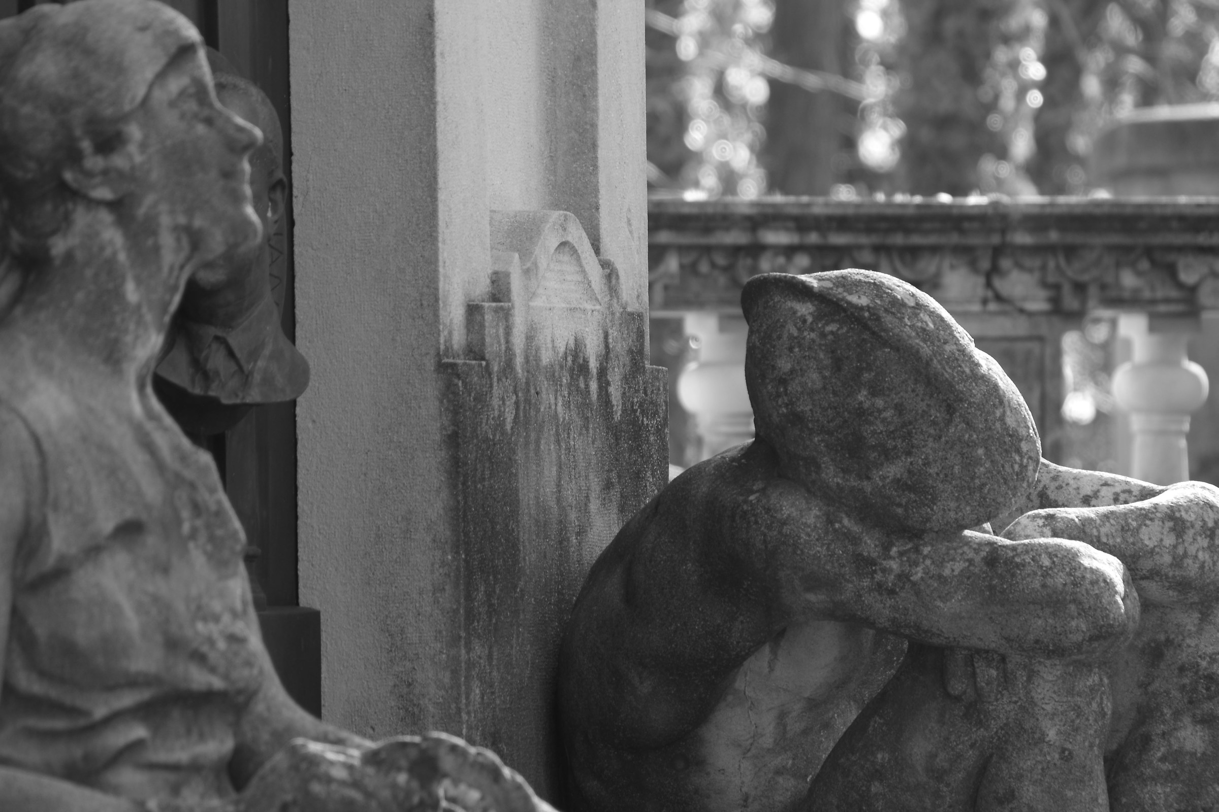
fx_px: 10158
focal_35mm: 300
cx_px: 610
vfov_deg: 4.6
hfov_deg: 6.9
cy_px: 406
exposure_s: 1/25
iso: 100
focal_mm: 200
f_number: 6.3
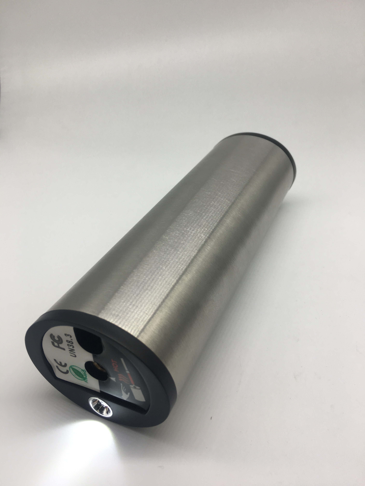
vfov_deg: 61.7
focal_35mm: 29
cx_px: 182
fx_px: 408
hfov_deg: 48.2
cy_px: 243
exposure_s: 1/100
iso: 32
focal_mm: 4.15
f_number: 2.2
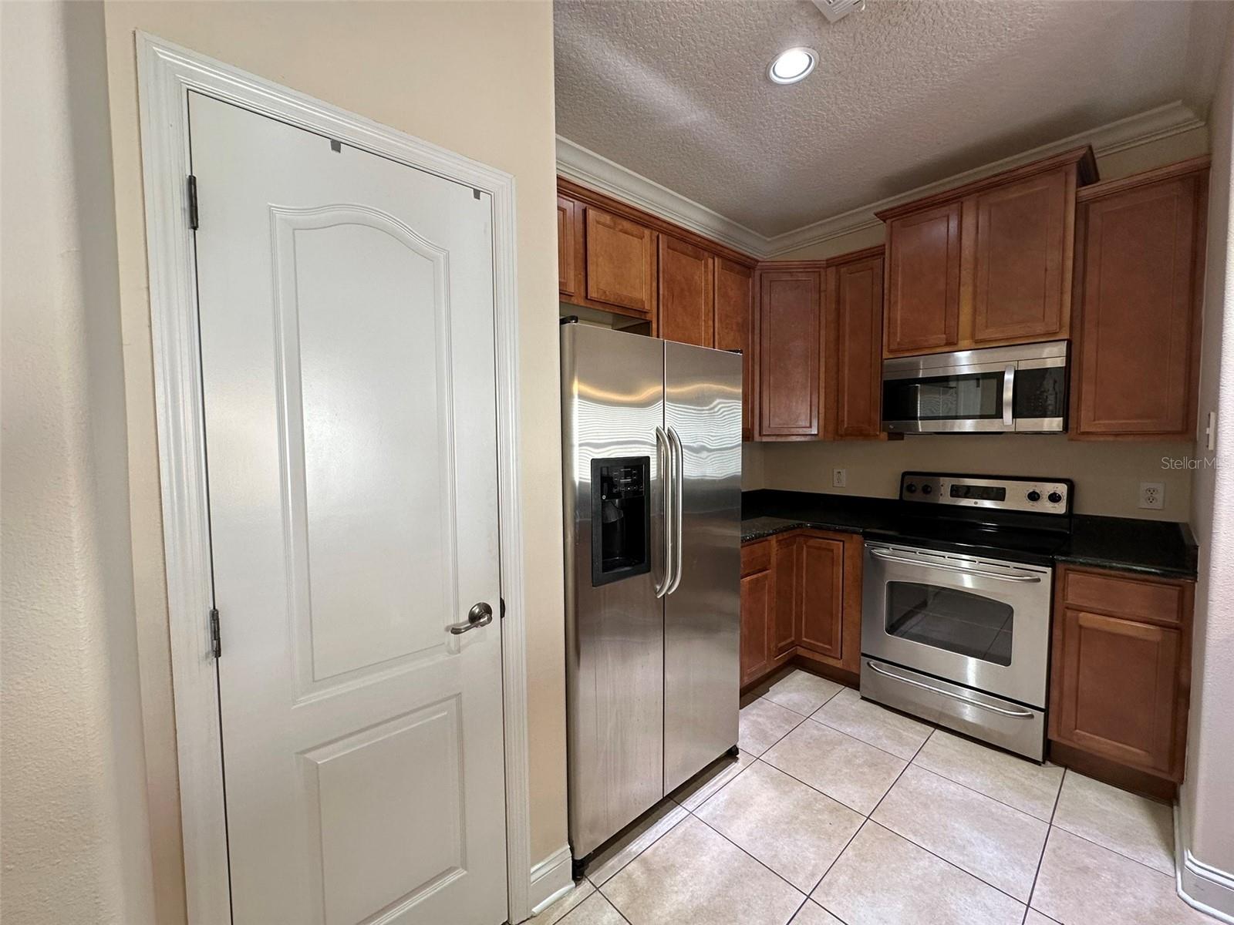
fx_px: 499
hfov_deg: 102.1
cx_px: 617
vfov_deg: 85.7
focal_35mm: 14
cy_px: 462
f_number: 2.2
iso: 160
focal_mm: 2.22
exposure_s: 1/120
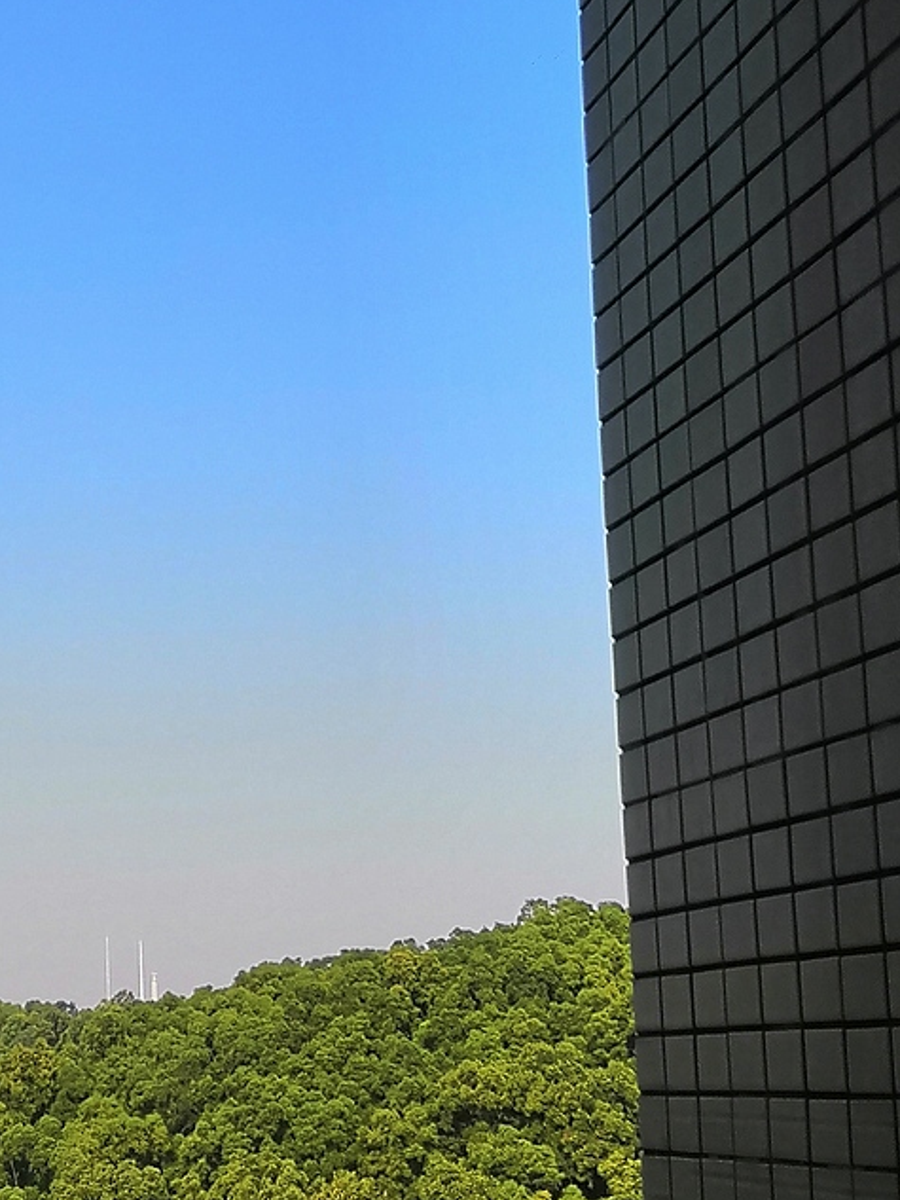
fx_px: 3084
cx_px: -38
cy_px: 257
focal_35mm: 89
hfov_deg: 16.2
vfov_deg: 21.8
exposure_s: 1/1038
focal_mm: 3.95
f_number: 1.8
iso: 50
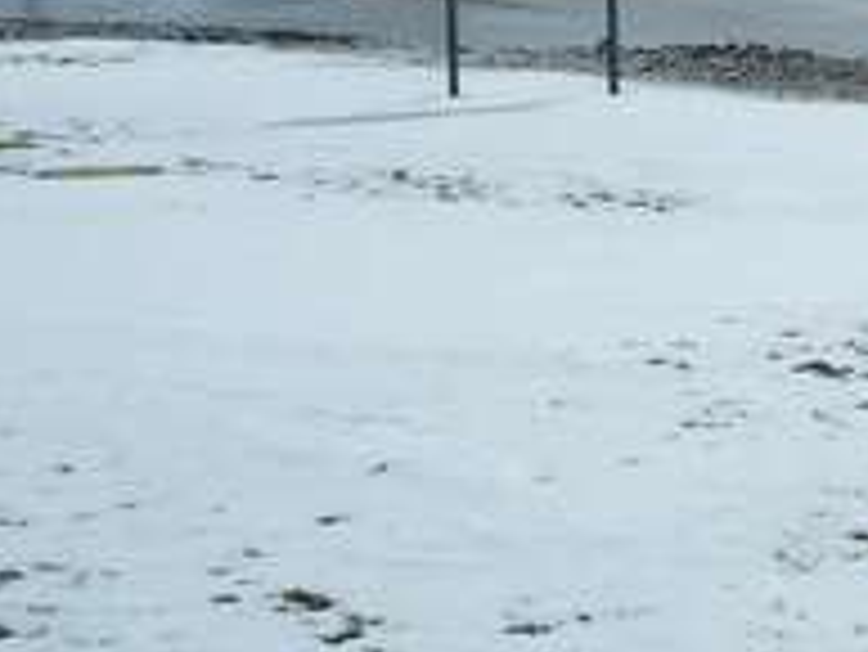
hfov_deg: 12.6
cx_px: 998
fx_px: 3839
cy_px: -369
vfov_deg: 9.4
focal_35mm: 153
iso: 64
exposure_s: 1/1600
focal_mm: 7.8
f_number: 5.6
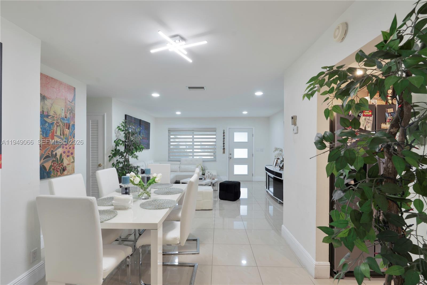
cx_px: 214
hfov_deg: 95.0
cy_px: 142
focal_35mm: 16
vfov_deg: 72.0
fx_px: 196
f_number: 8
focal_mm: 16.5
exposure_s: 1
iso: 100
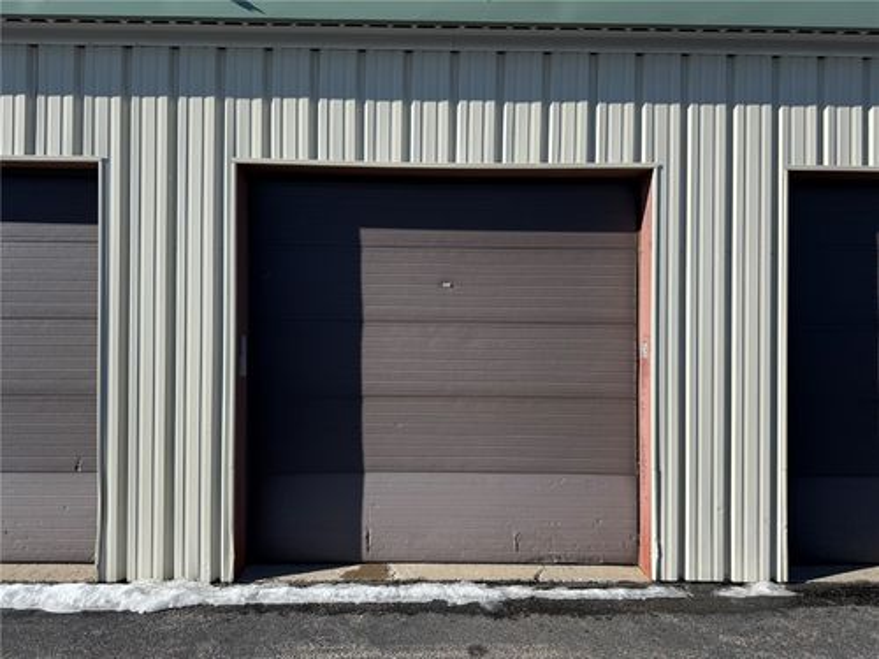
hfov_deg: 71.6
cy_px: 330
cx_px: 440
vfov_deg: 56.8
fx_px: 609
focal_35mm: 24
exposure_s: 1/4167
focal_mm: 6.76
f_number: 1.78
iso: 80
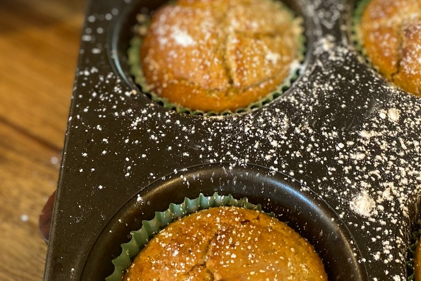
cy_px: 70
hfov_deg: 39.5
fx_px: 585
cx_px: 248
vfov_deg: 26.7
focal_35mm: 50
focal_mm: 4.25
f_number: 1.8
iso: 250
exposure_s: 1/50
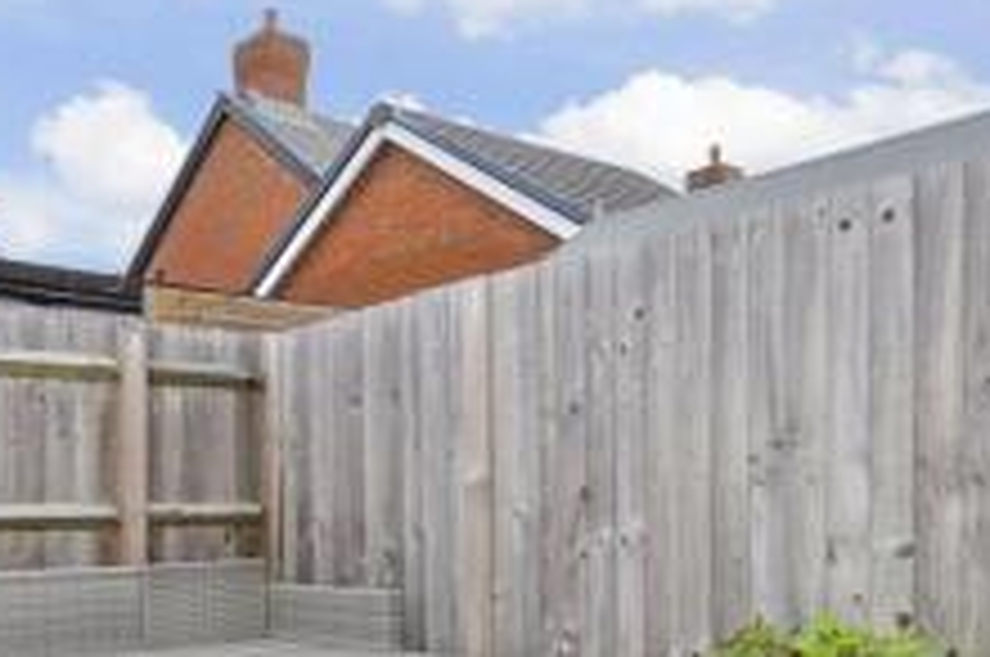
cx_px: 144
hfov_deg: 46.0
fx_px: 1071
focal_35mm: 39
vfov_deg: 33.2
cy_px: 515
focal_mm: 12
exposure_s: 1/50
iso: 500
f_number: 7.1
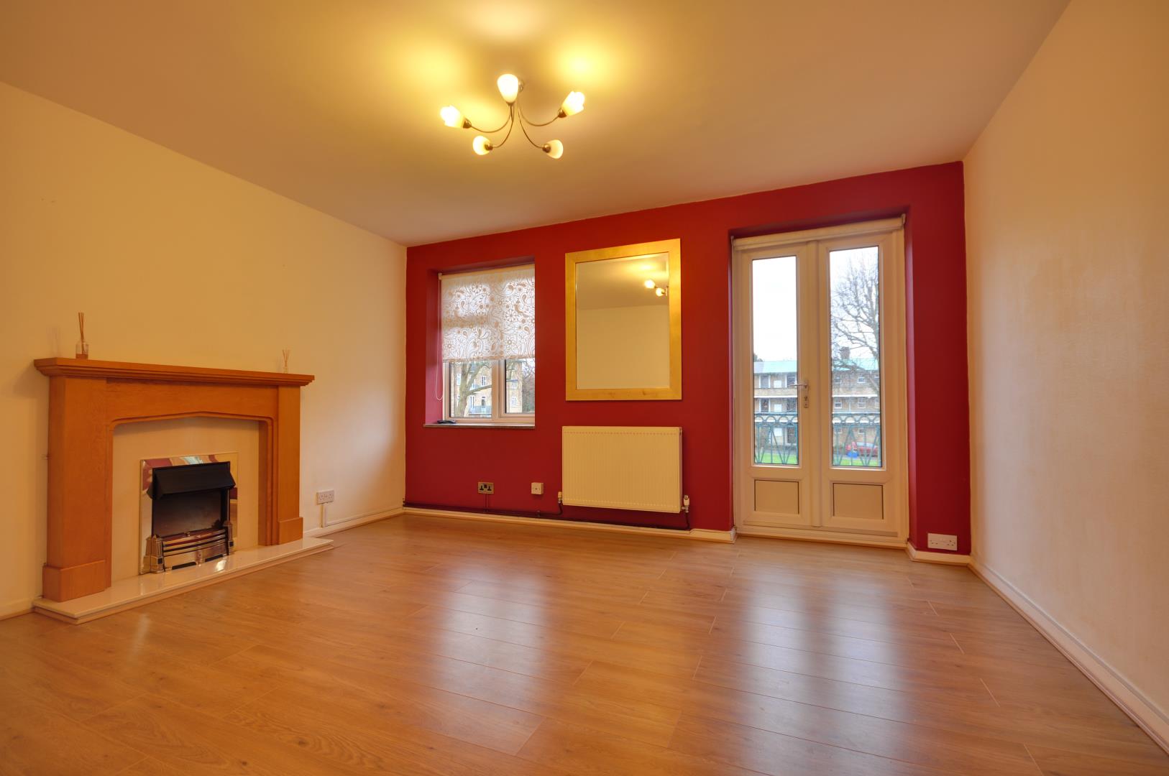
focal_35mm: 15
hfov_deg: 100.5
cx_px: 584
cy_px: 388
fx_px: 486
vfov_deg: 77.2
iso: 200
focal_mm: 10
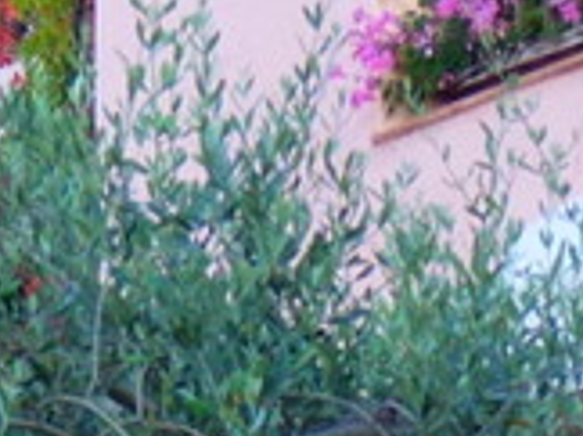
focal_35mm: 800
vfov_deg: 1.8
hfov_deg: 2.5
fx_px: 13454
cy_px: 1463
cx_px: 241
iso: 80
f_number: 3.6
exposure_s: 1/100
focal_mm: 18
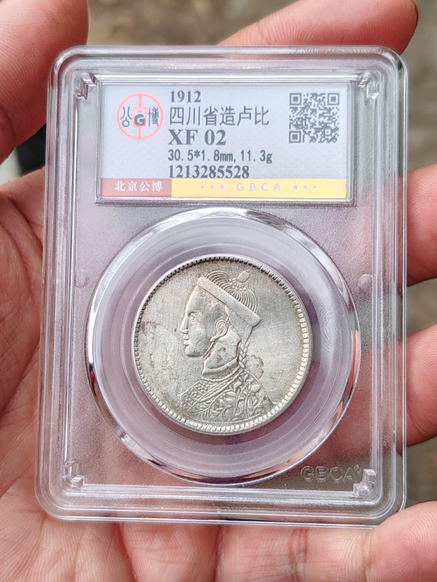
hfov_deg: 27.0
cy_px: 291
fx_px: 909
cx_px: 218
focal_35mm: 54
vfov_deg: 35.5
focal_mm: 6.12
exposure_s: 1/100
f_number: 1.9
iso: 64
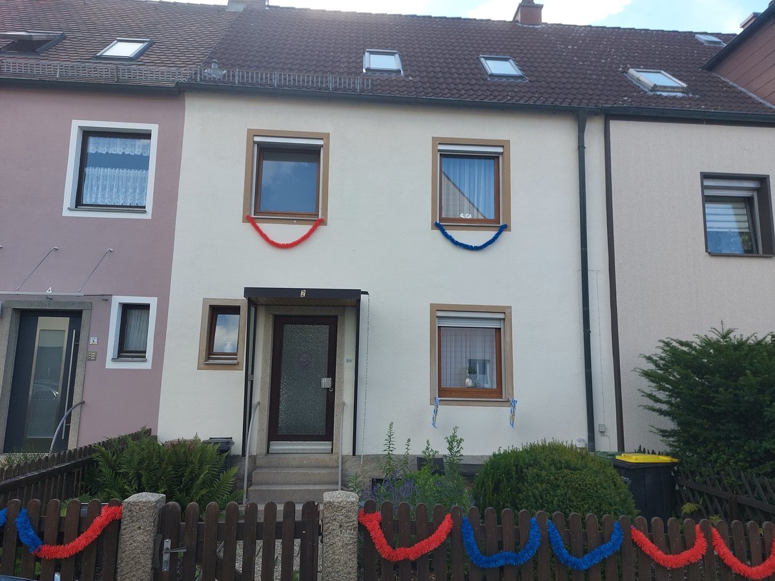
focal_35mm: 24
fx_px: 537
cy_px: 290
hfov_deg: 71.6
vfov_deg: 56.8
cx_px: 388
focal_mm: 5.23
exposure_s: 1/397
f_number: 1.8
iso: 25
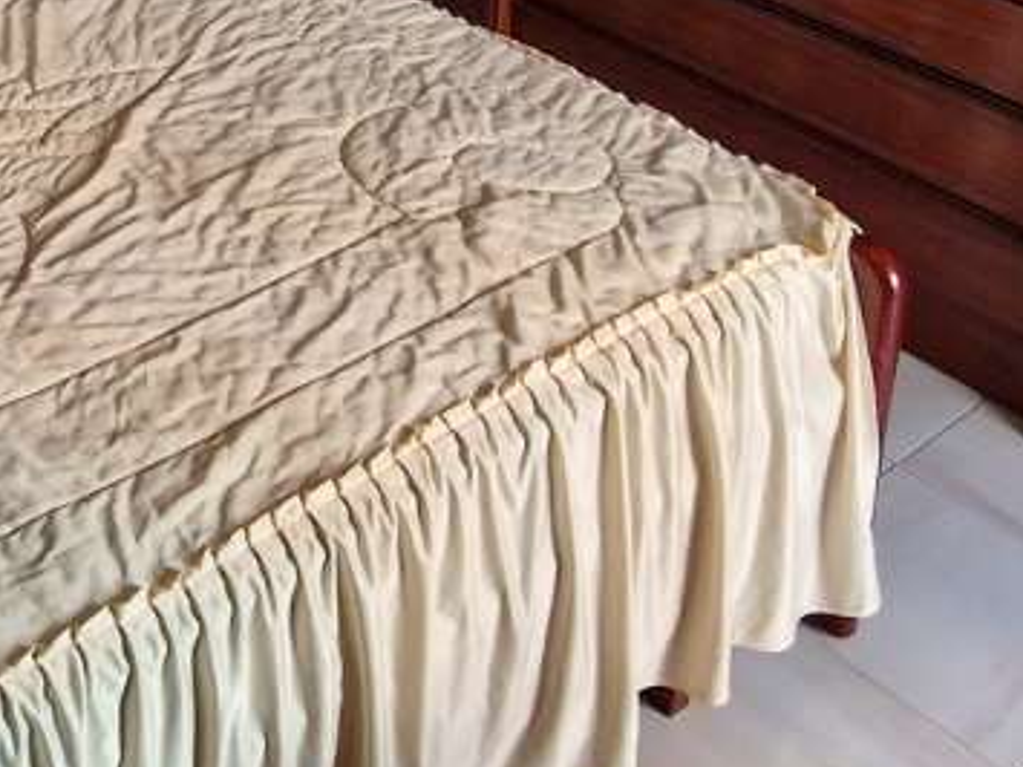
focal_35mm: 55
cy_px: -252
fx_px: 1625
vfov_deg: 23.3
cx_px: 153
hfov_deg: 33.5
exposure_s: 1/50
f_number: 2.2
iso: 400
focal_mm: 2.2
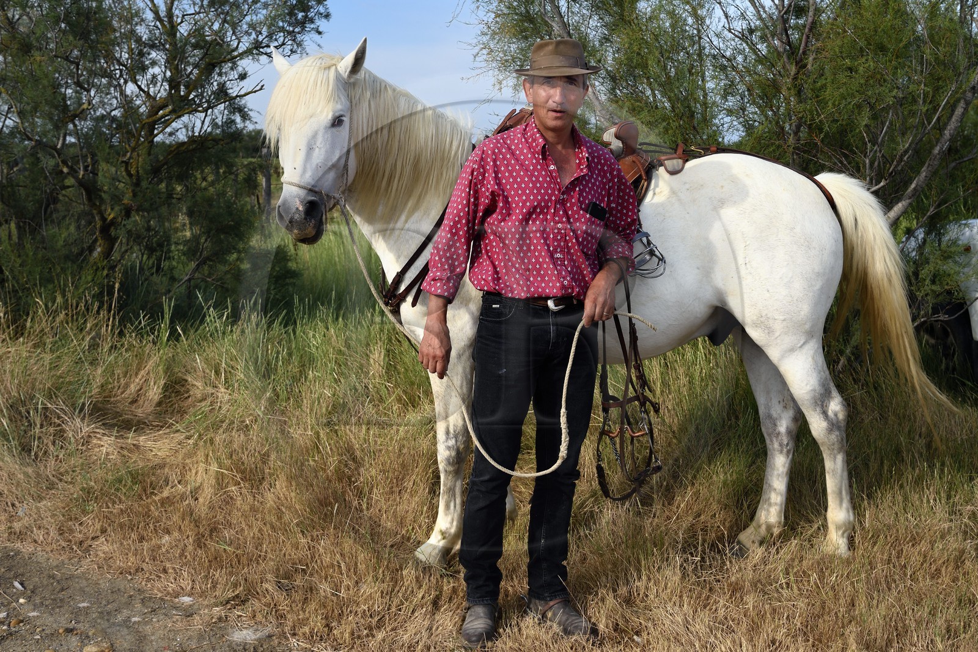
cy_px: 326
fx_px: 1141
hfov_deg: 46.4
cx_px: 489
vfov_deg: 31.9
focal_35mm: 42
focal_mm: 42
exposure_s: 1/320
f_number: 8
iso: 200
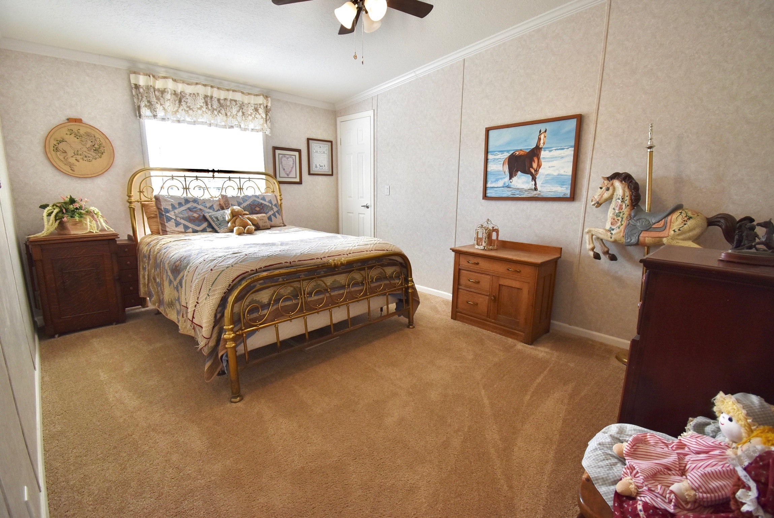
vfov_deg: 77.4
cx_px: 387
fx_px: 323
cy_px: 259
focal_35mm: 15
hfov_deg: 100.3
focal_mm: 10
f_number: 5.6
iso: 400
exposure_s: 1/125
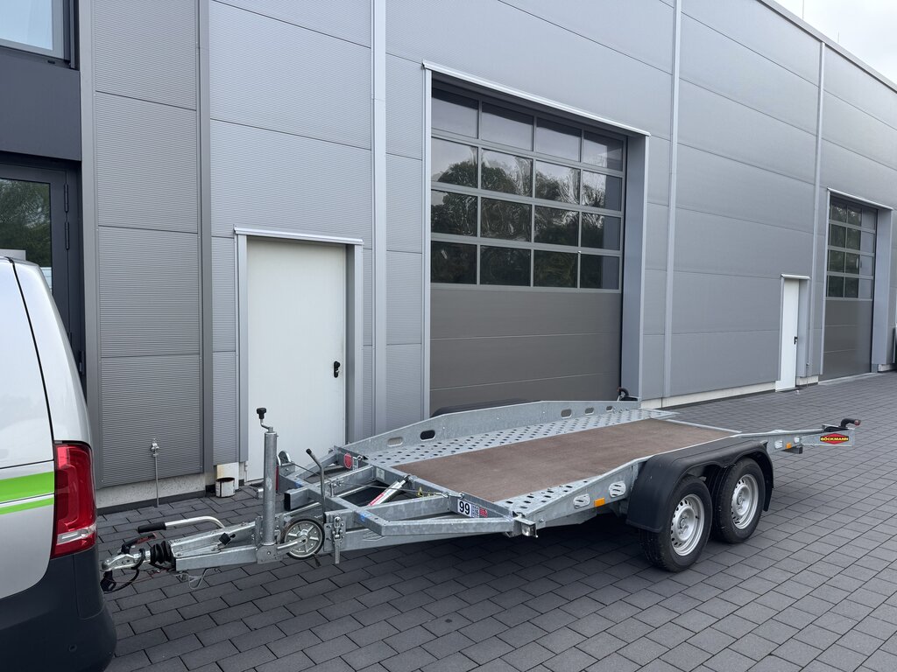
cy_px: 336
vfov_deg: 56.8
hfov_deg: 71.6
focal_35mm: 24
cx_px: 448
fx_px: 622
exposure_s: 1/1425
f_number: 1.78
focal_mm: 6.76
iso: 80
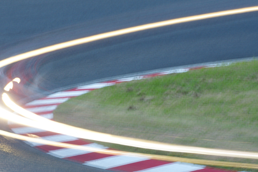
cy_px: 121
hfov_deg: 4.8
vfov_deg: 3.2
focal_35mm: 428
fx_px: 3066
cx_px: 75
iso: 200
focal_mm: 180
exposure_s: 1.6
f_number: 22
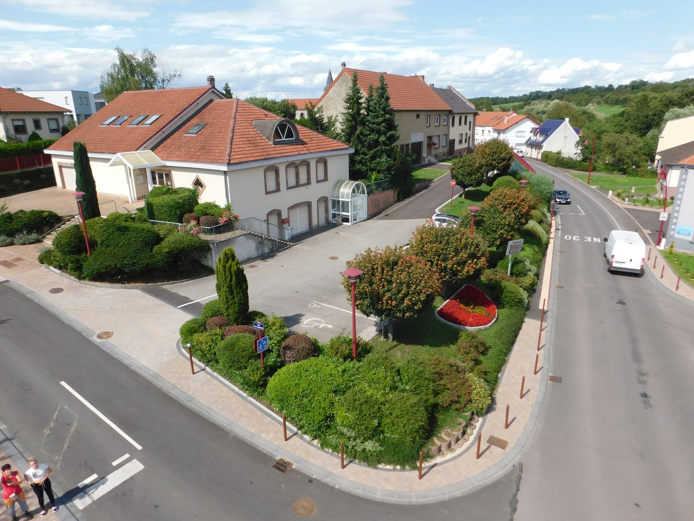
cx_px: 347
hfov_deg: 73.9
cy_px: 260
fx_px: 461
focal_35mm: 23
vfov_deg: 58.9
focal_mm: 4
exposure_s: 1/1250
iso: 125
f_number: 3
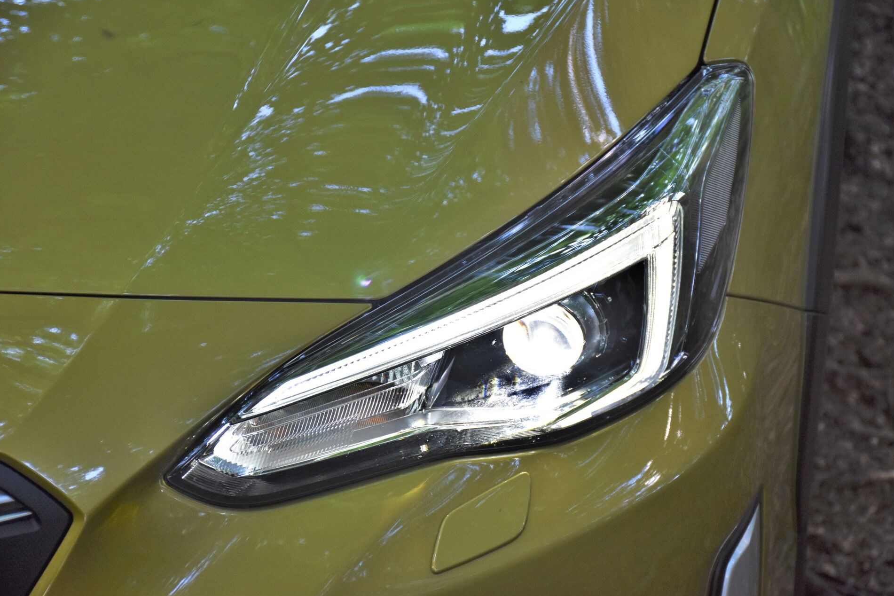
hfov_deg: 19.3
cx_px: 448
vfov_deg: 12.9
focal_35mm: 106
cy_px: 298
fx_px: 2632
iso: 400
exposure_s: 1/80
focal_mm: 70
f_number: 5
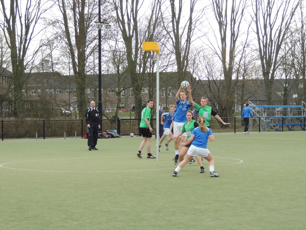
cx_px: 153
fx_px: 796
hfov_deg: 21.8
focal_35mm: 90
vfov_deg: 16.4
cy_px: 115
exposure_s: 1/100
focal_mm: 16
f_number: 4.1
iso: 140
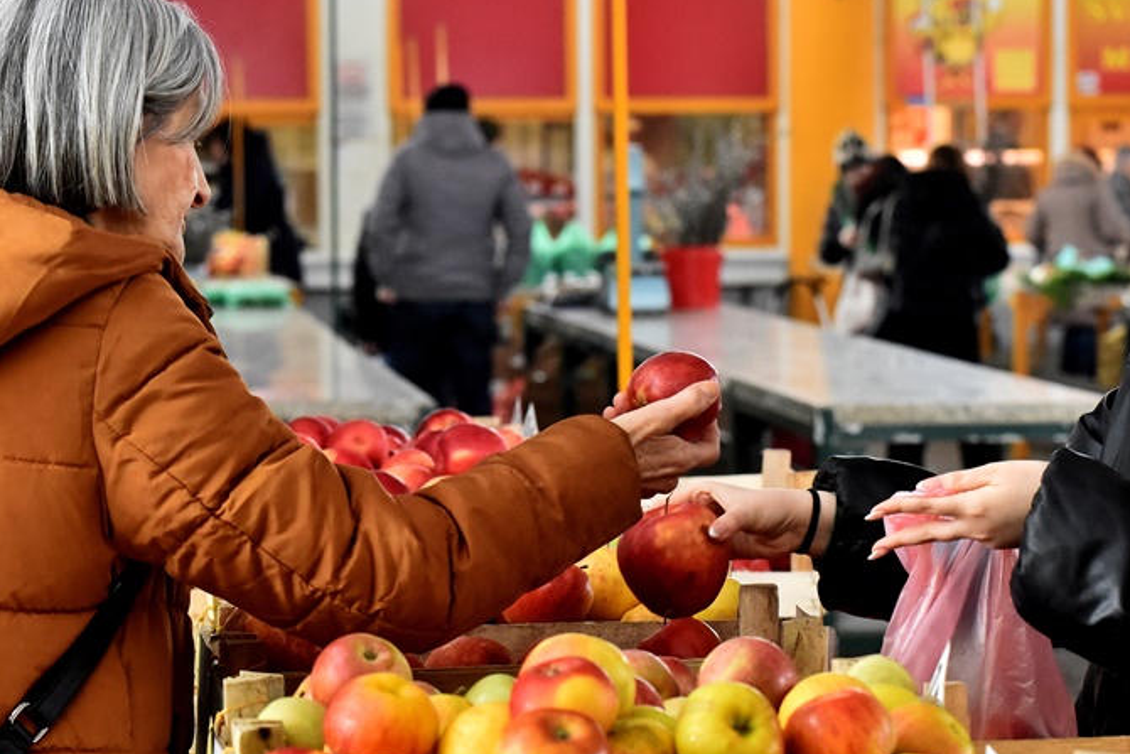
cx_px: 702
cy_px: 487
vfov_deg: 8.8
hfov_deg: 13.2
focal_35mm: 156
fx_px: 4897
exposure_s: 1/320
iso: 4000
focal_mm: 102
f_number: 7.1
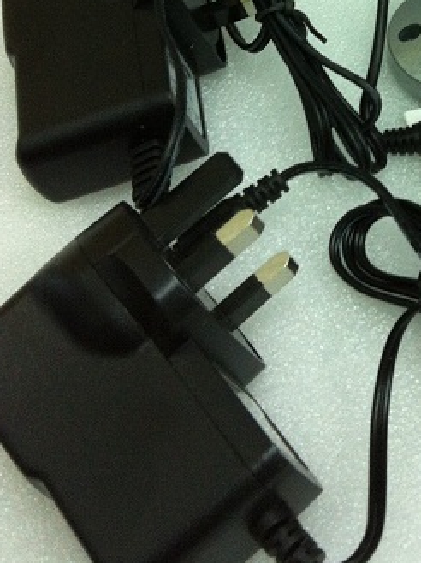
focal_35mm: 91
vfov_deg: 20.5
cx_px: 527
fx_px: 1479
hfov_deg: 15.5
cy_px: -68
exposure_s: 1/17
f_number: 2.8
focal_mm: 3.85
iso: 100
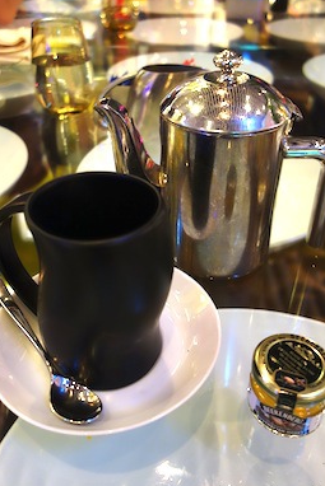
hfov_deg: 40.0
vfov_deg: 57.2
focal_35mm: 33
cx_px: 163
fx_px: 446
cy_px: 226
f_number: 1.8
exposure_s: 1/15
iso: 800
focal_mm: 10.4
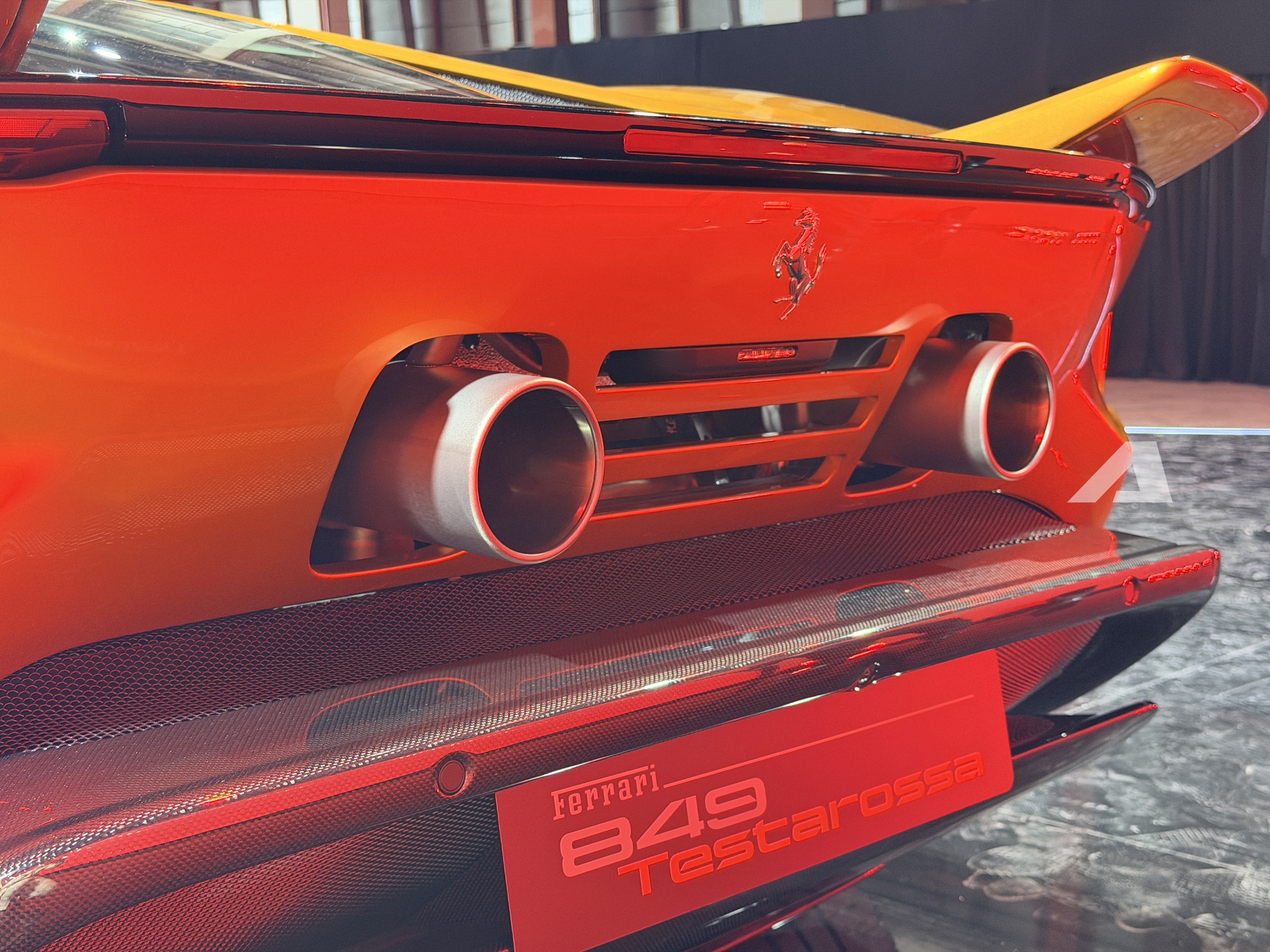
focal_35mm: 48
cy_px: 476
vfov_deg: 30.3
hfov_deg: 39.7
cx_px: 635
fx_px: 1761
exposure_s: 1/40
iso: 250
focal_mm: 6.76
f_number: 1.78
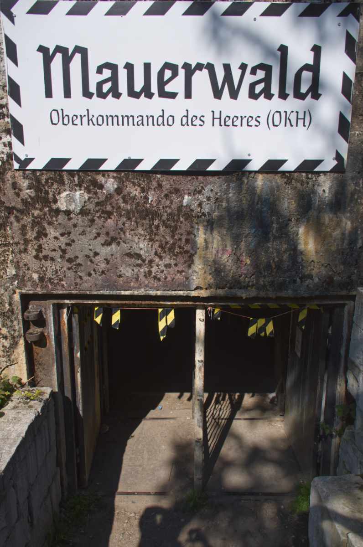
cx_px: 182
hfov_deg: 47.8
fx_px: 410
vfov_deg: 67.5
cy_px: 274
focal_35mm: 27
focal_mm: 18
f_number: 3.5
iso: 125
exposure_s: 1/2500
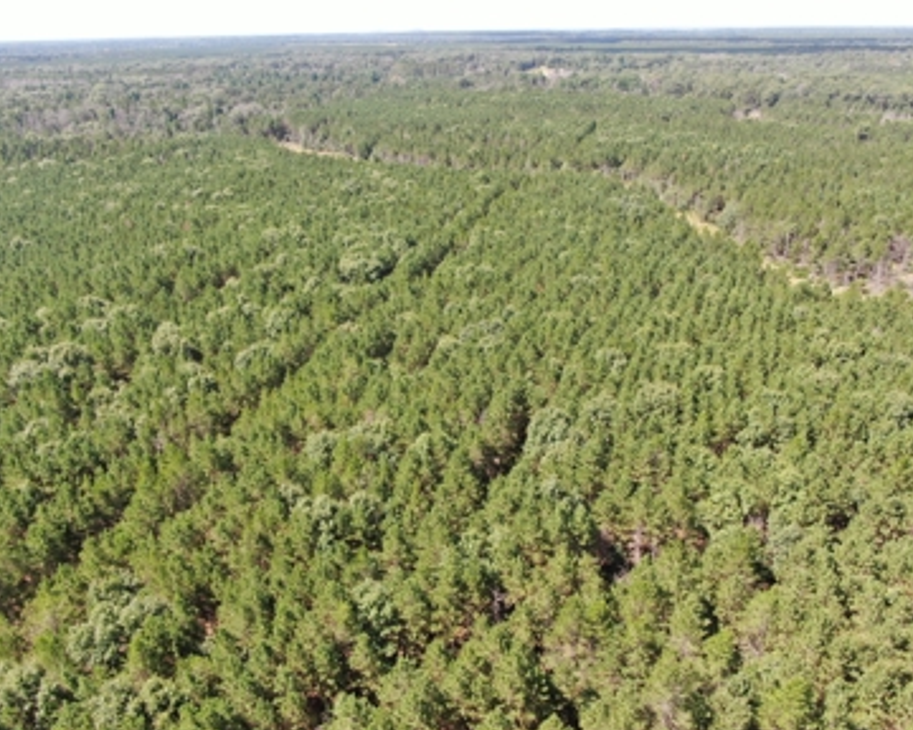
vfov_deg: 54.9
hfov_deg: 66.0
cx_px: 469
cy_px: 373
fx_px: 703
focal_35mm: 26
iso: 100
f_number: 2.8
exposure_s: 1/320
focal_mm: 4.39
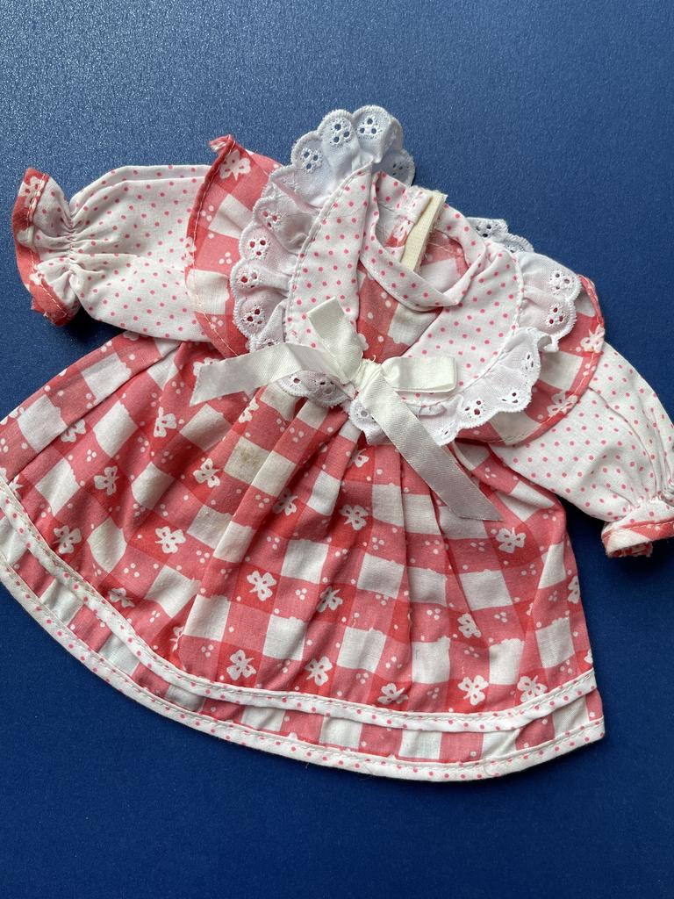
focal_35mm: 25
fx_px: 649
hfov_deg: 54.9
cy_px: 450
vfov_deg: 69.4
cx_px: 337
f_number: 1.6
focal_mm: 5.1
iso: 100
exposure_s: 1/121
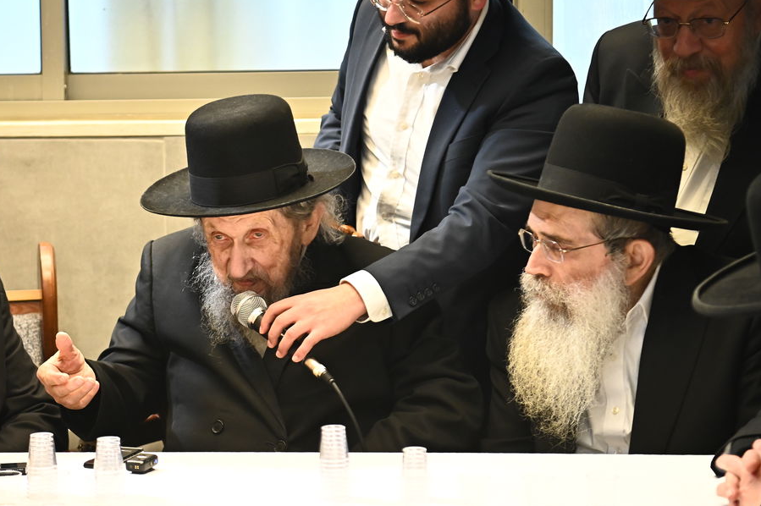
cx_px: 257
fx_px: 2302
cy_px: 214
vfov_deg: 12.5
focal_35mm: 109
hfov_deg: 18.7
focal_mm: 70
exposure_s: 1/200
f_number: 2.8
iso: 2000
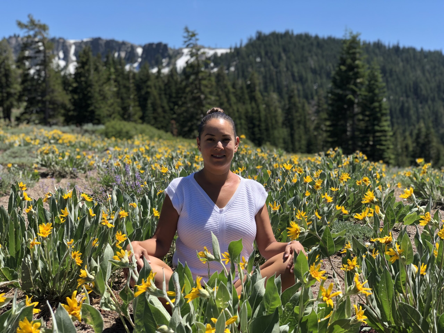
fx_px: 667
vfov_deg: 28.0
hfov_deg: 36.8
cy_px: 166
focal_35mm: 52
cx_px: 222
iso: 16
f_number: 2.4
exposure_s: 1/639
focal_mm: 6
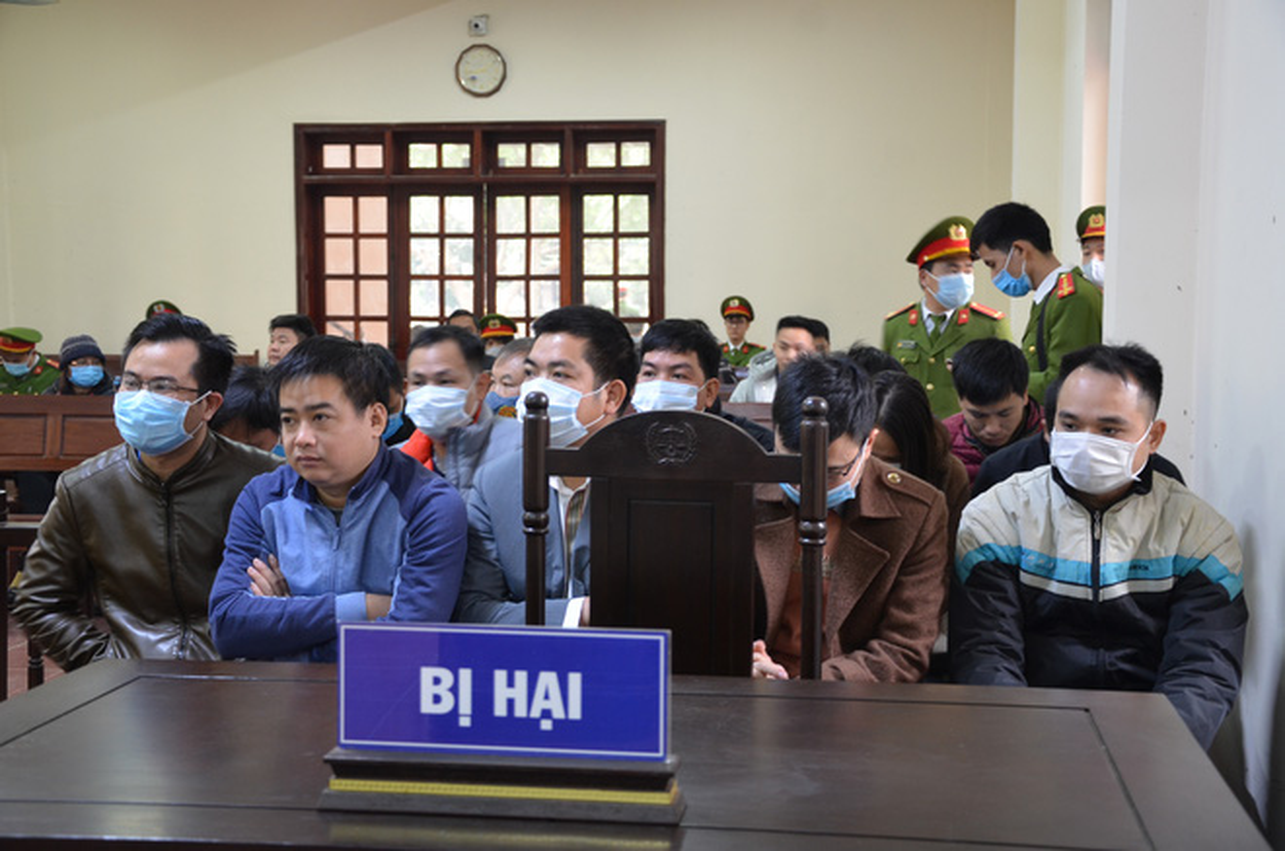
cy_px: 426
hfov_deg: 41.2
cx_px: 642
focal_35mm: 48
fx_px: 1710
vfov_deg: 27.9
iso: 640
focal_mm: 32
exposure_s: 1/6
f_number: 4.2
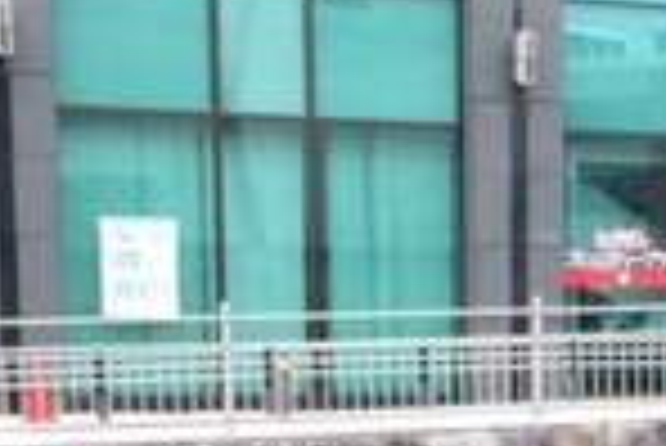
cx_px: 734
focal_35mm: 130
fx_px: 2407
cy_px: 694
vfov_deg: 10.2
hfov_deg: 15.3
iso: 25
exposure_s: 1/60
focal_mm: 4.15
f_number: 2.2
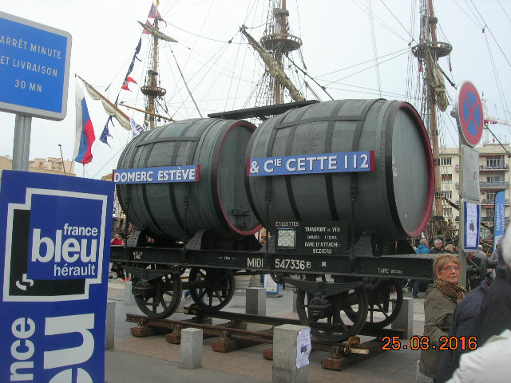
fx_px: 561
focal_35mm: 38
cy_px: 192
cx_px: 256
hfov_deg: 49.0
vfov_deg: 37.7
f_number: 4.8
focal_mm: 7.8
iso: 64
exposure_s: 1/90.7
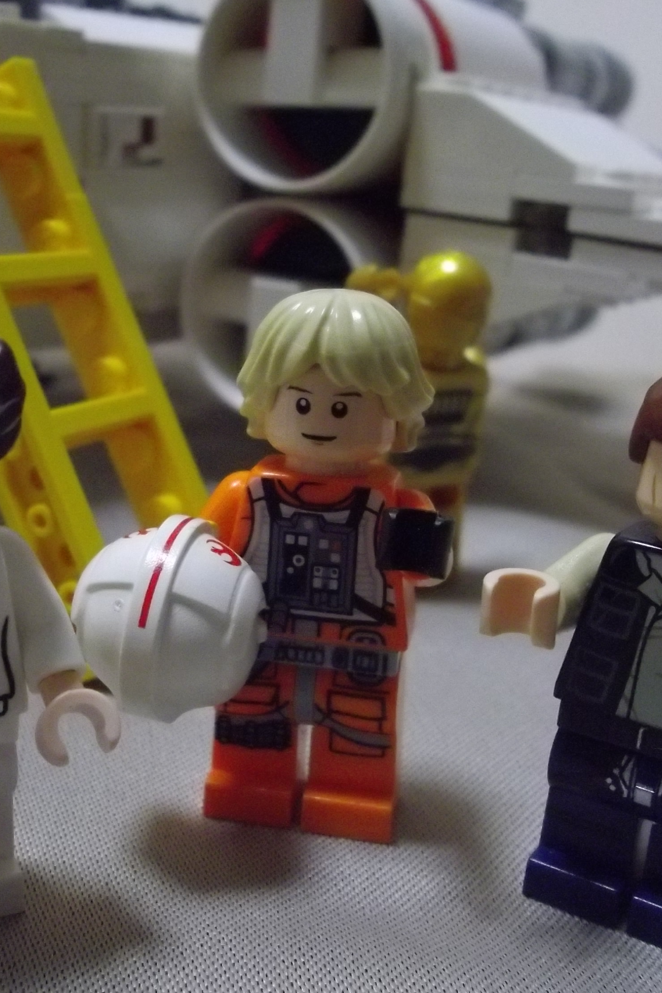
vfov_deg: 42.7
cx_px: 286
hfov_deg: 29.2
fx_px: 1269
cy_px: 489
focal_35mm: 46
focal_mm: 5.8
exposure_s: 1/40
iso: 800
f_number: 3.5
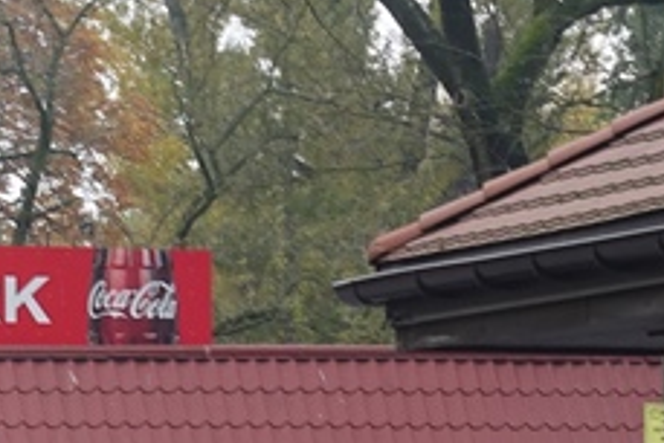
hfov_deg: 6.5
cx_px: -273
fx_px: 5777
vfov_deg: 4.4
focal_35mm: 313
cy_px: 679
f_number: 5
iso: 125
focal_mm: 25.7
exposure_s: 1/80
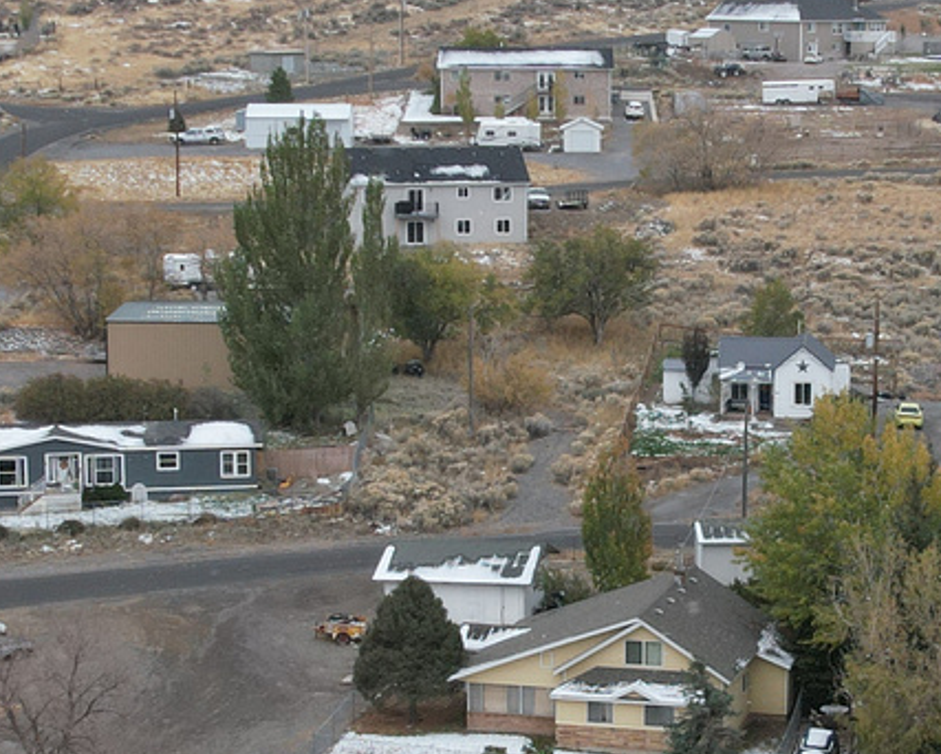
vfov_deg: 15.5
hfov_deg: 19.2
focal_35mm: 99
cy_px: 488
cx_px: 710
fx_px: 2758
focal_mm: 8.38
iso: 200
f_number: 2.8
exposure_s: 1/800
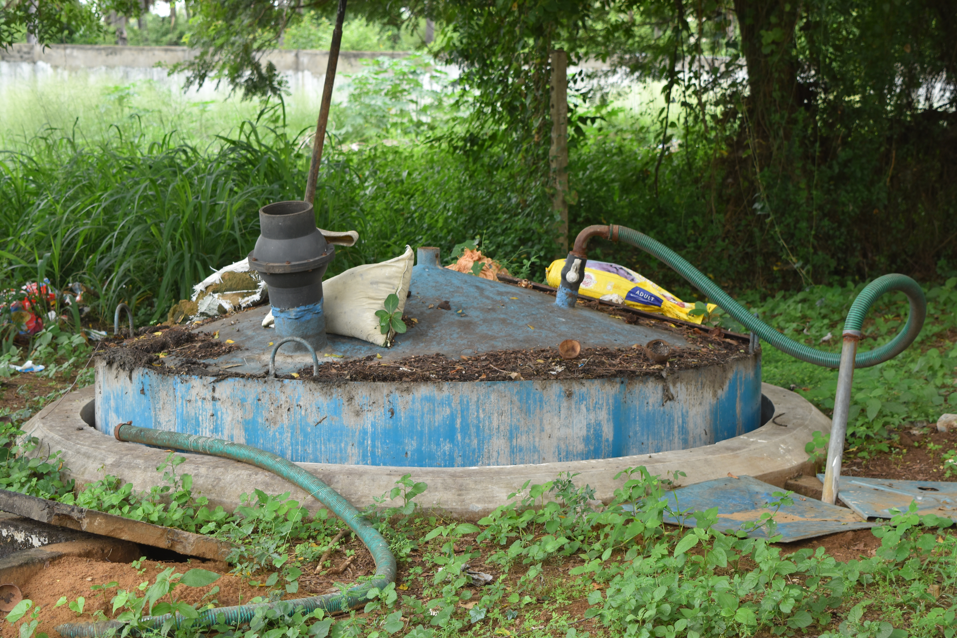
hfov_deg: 28.1
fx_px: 1914
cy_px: 319
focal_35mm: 72
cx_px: 478
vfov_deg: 18.9
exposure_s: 1/60
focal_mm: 48
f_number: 5.3
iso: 160
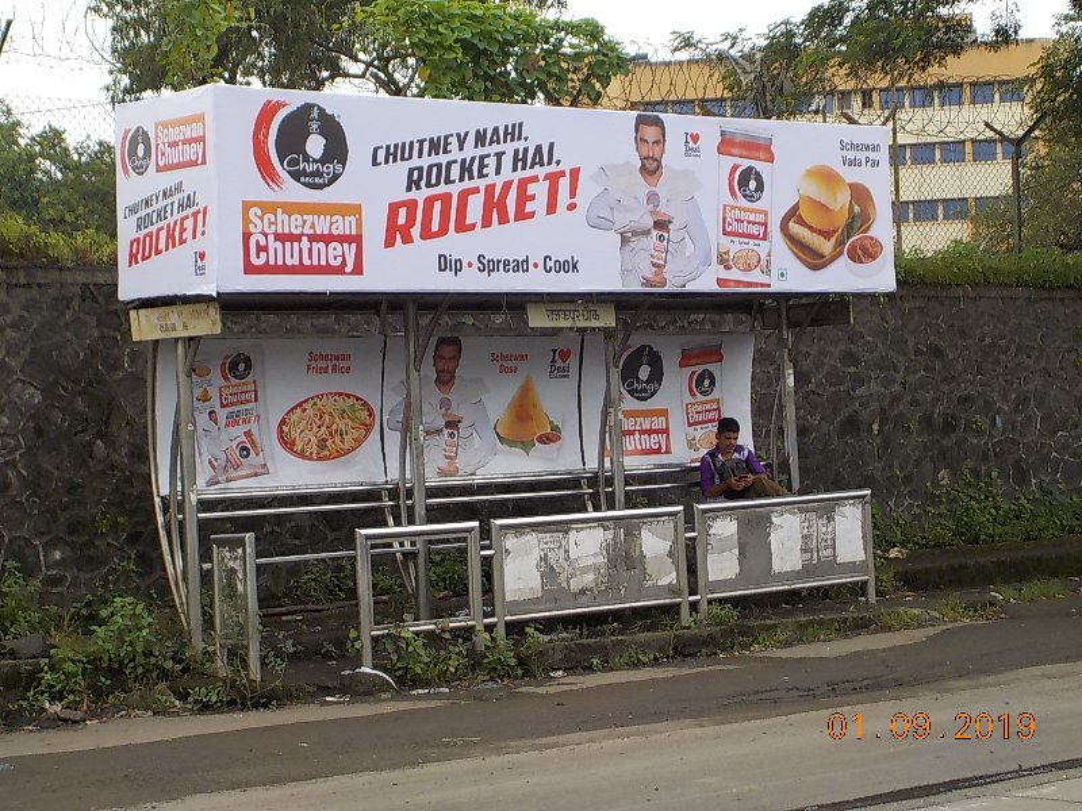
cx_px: 541
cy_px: 406
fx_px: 2219
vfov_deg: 20.7
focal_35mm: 71
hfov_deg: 27.4
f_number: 5.3
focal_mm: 9.7
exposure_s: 1/200
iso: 125
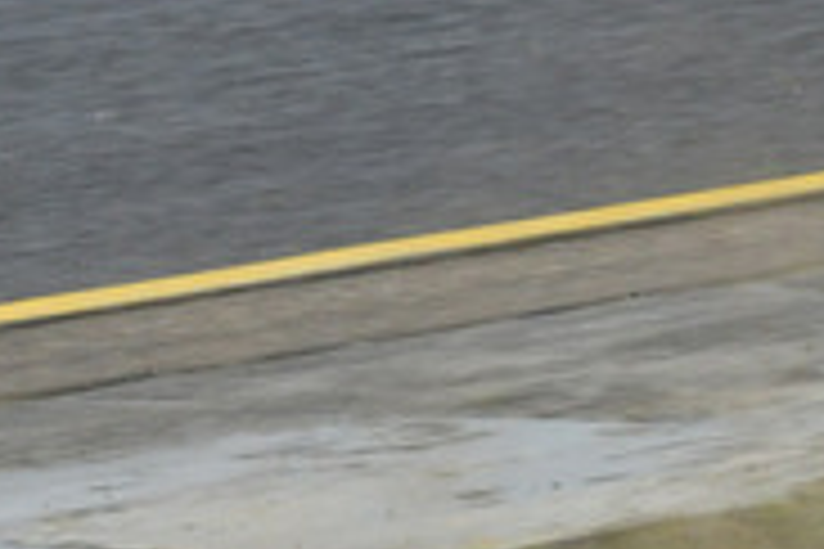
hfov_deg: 1.6
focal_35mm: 1313
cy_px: -90
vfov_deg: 1.0
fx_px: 30051
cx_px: -635
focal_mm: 200
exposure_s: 1/250
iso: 400
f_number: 11
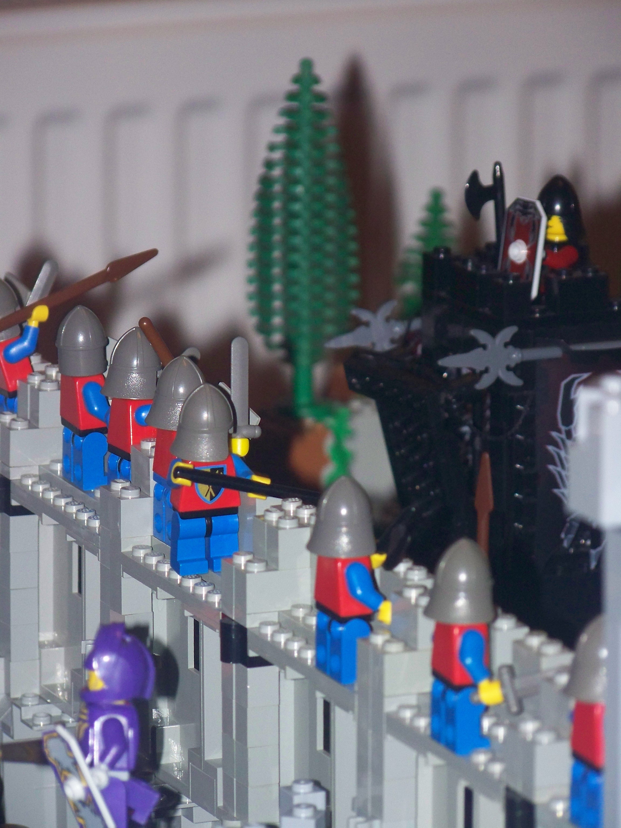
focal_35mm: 272
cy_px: 414
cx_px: 310
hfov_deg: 5.5
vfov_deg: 7.3
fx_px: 6506
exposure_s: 1/40
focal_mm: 44.5
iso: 200
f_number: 4
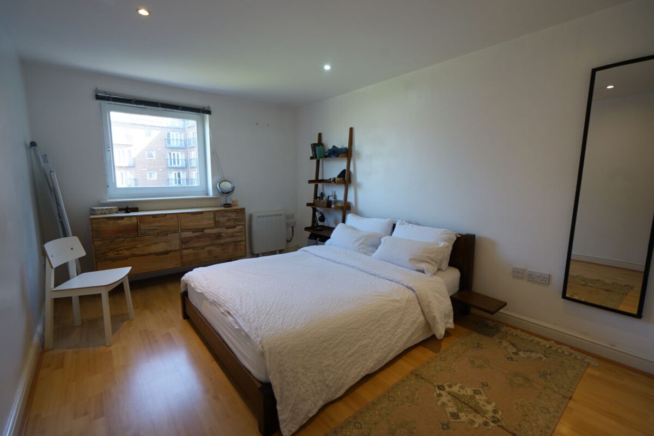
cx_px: 327
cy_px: 218
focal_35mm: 16
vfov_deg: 73.8
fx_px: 291
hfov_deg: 96.7
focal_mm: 16
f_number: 5
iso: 500
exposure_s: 1/80
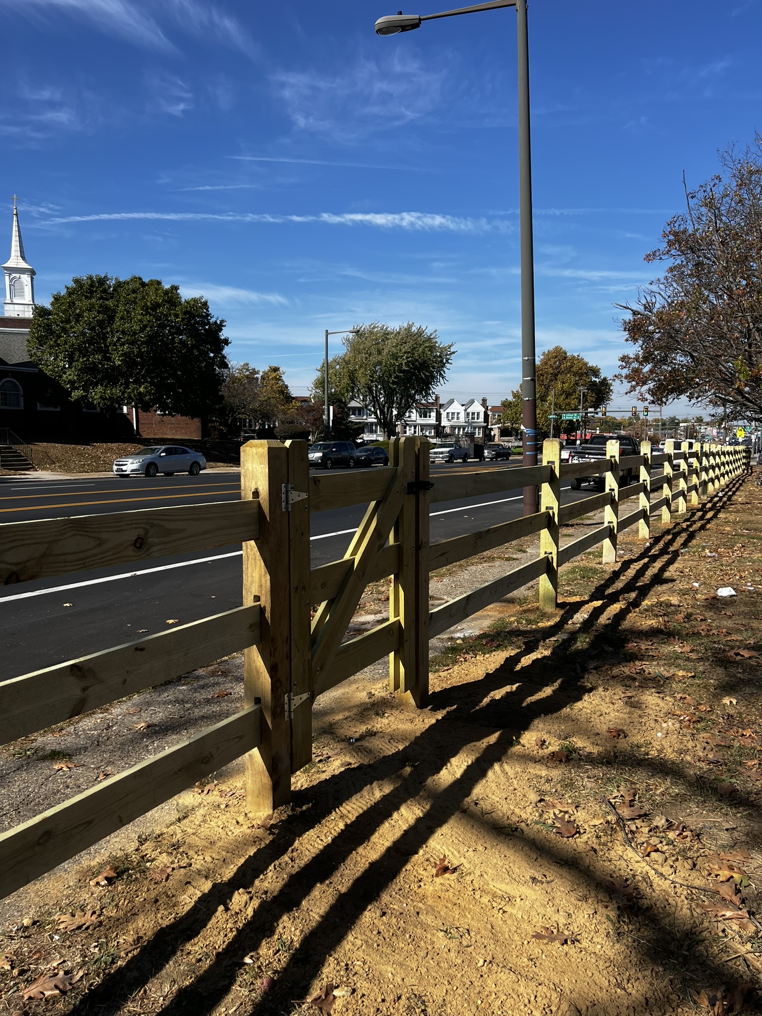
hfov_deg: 53.1
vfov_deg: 67.3
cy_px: 508
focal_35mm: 26
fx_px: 763
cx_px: 381
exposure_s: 1/3356
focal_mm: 5.7
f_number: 1.5
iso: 50
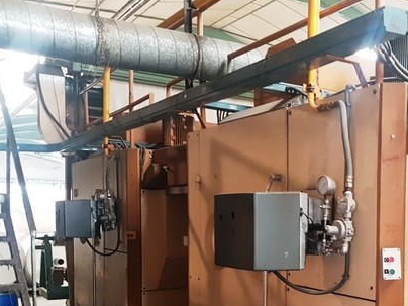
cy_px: 246
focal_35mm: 45
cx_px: 349
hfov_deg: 39.7
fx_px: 530
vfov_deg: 31.3
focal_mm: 4.2
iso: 200
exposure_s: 1/12
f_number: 1.7
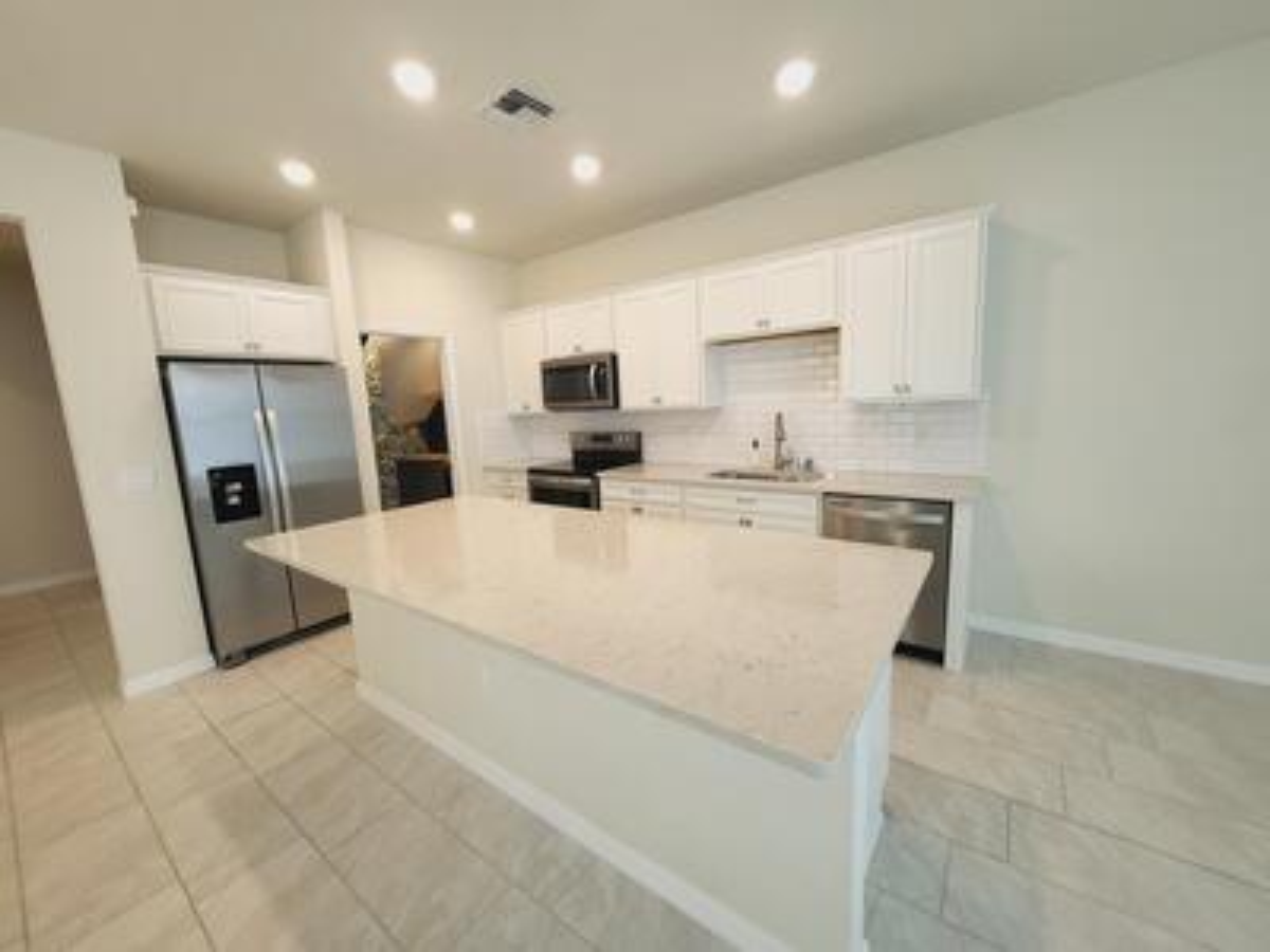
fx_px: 477
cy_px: 476
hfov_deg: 106.2
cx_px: 635
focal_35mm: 13
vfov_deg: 89.9
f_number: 2.2
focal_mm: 1.74
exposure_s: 1/60
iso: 100
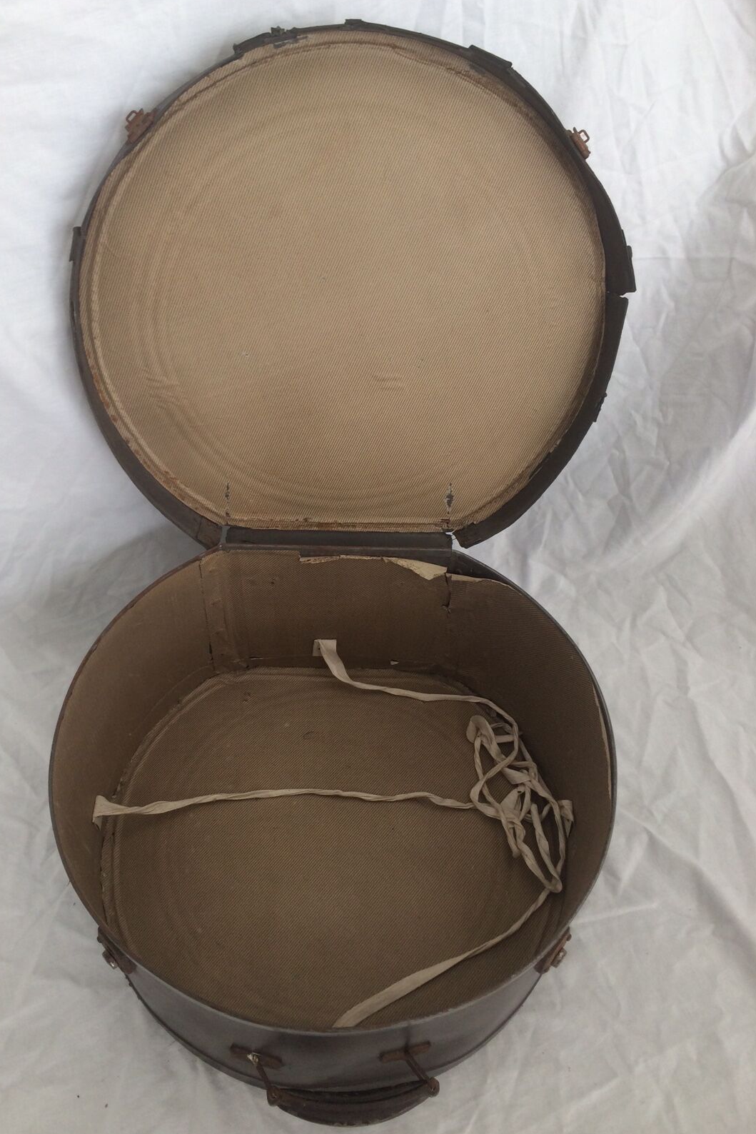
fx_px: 976
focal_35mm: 31
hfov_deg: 42.2
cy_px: 562
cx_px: 328
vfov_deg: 60.3
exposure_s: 1/100
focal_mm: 4.15
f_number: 2.2
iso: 50
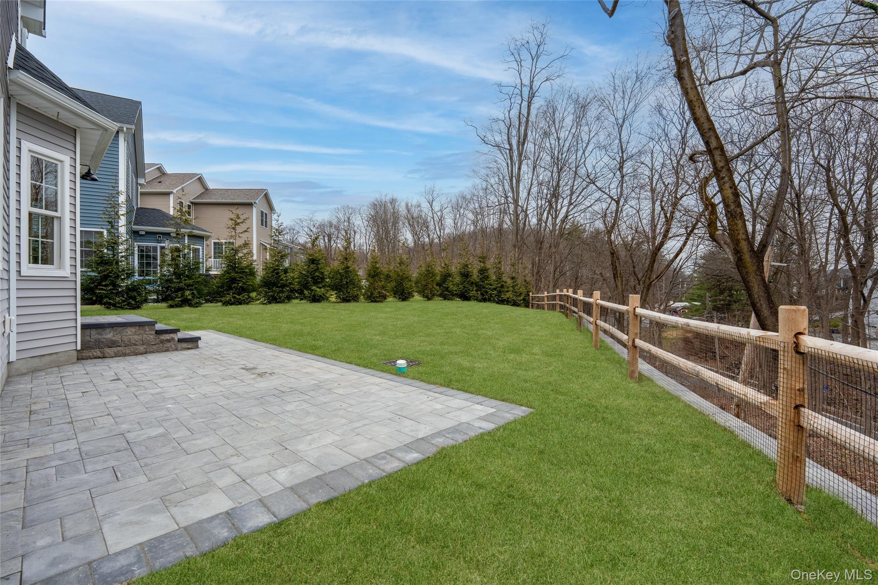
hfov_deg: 96.8
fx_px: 390
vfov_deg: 73.7
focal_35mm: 16
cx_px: 439
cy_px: 292
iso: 100
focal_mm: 16
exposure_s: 1/2500
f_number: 8
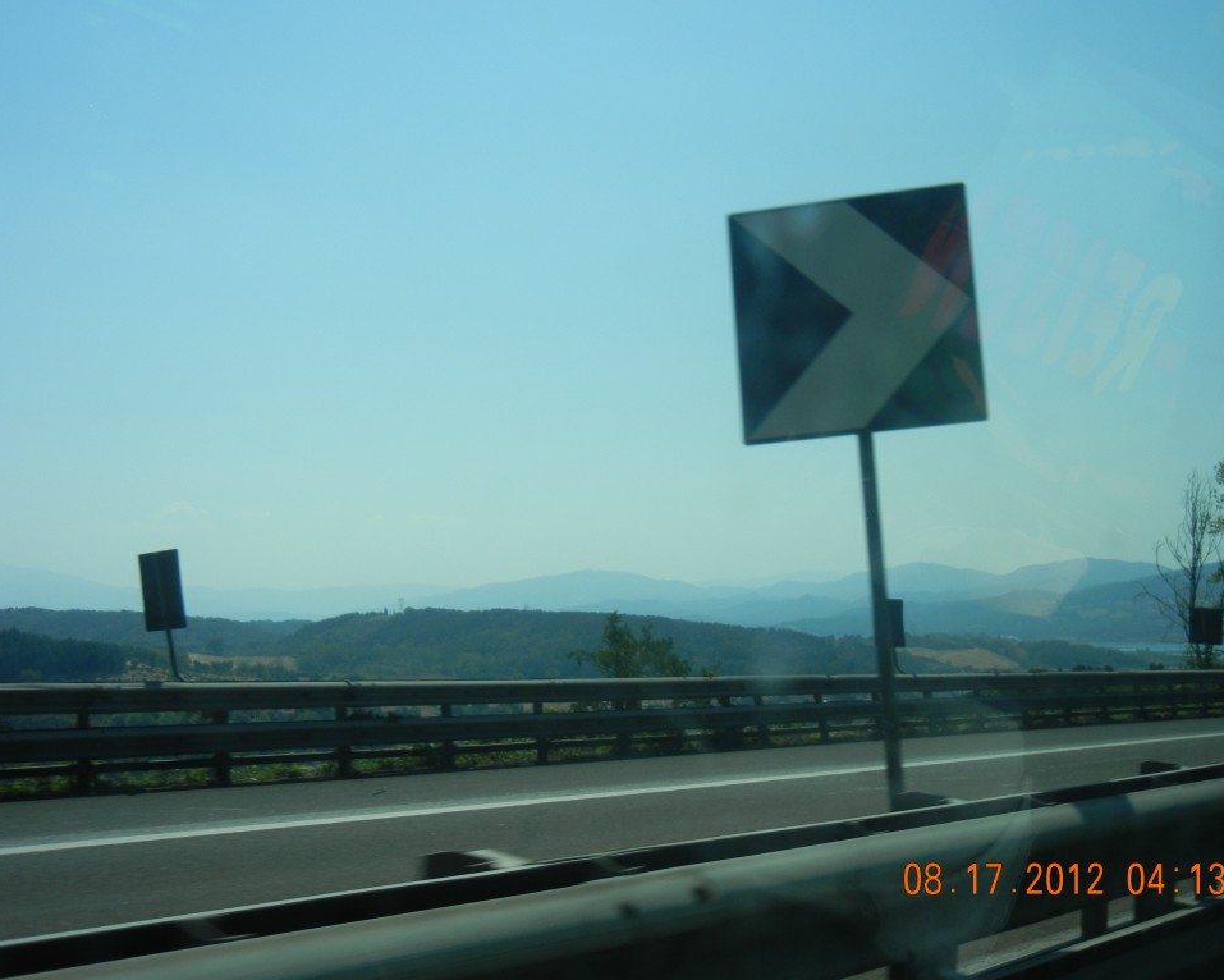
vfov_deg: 32.1
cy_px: 490
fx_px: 1703
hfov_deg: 39.5
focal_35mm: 47
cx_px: 651
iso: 160
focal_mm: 8.1
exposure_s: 1/569
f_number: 7.6
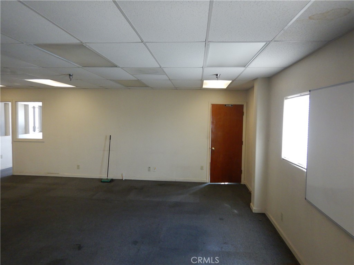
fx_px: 245
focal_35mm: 24
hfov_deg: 71.6
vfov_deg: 56.8
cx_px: 177
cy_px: 132
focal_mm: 4.3
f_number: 2.8
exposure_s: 1/30
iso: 360
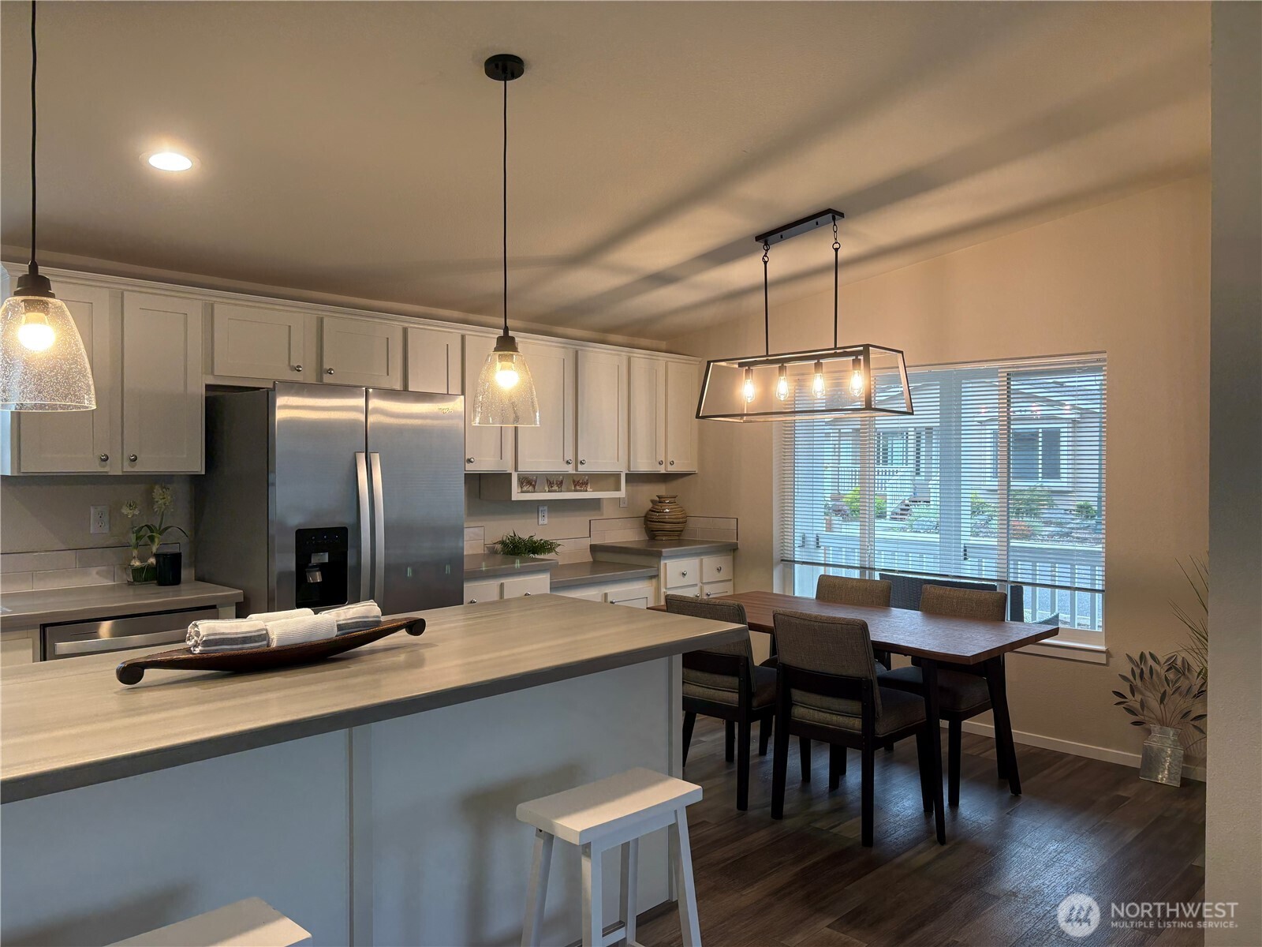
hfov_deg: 67.3
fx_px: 948
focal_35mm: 26
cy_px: 474
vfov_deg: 53.1
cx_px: 631
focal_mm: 5.96
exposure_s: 1/120
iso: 100
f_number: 1.6
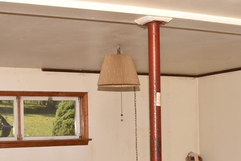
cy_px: 141
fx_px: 489
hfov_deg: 27.6
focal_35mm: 73
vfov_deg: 18.4
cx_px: 145
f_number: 6.3
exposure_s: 1/160
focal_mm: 18
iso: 100
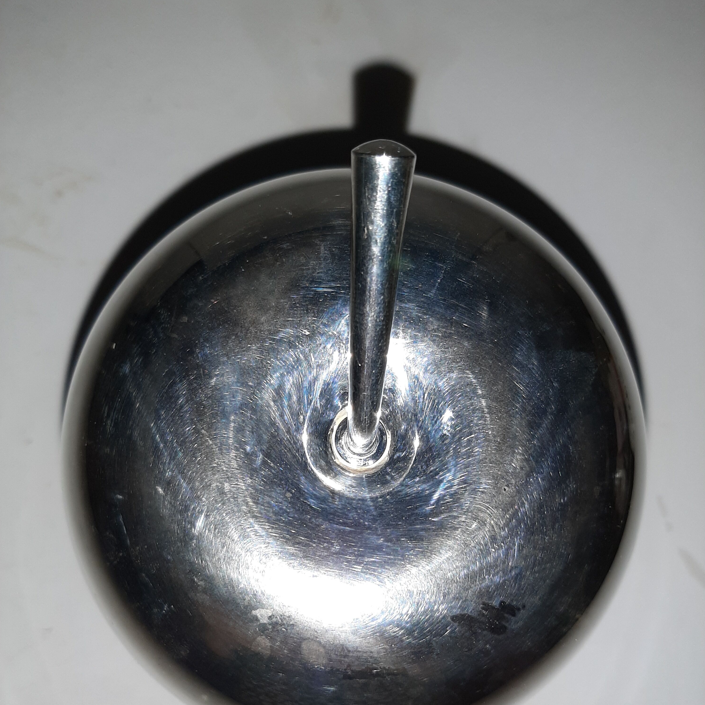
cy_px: 431
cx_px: 354
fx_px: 714
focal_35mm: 31
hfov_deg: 52.5
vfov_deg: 52.1
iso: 1000
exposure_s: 1/17
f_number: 1.7
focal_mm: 3.93
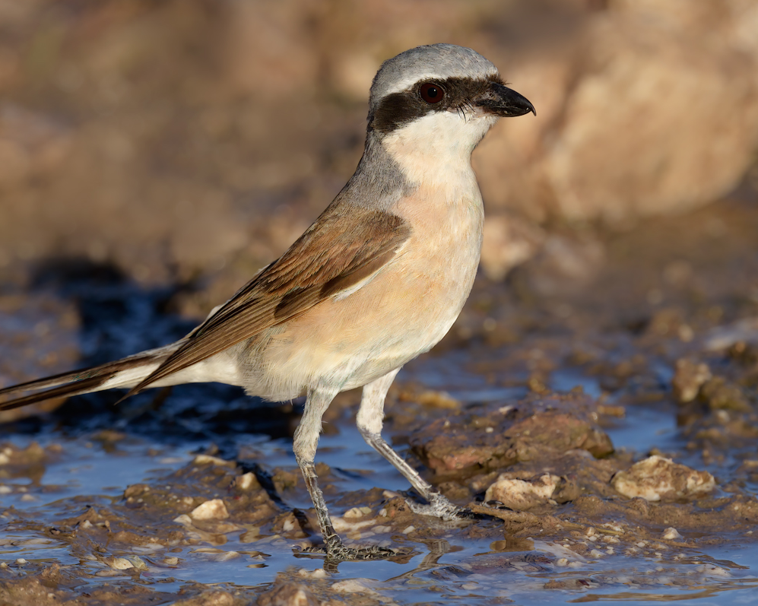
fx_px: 12671
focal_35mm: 565
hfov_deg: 3.4
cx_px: 391
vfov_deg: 2.7
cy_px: 303
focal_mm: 500
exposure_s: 1/1600
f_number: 9
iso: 560
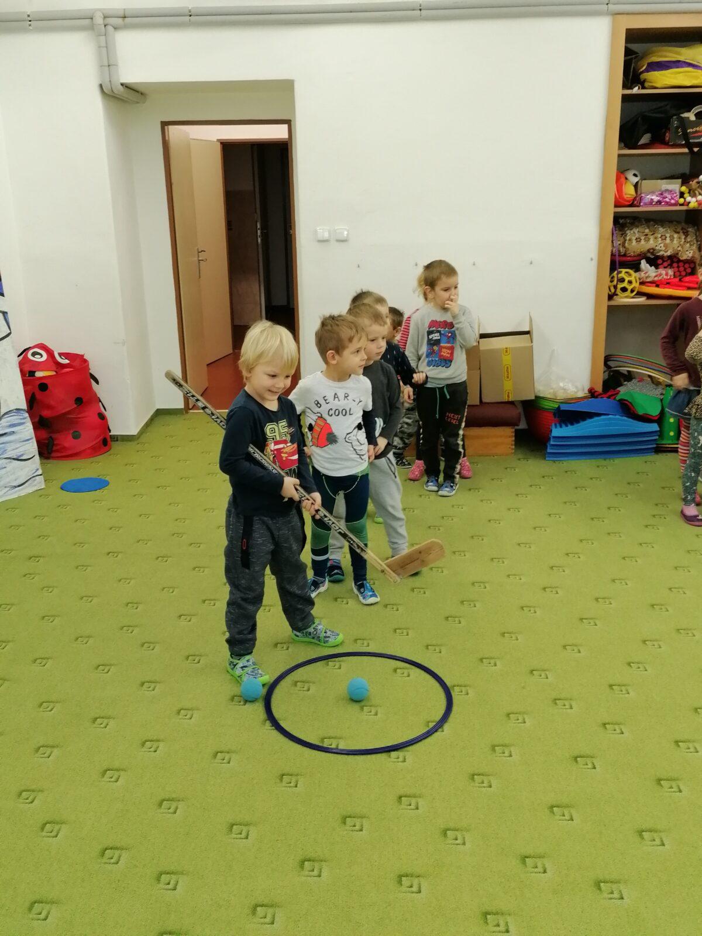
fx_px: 946
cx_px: 351
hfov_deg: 40.7
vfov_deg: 52.6
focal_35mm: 35
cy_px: 468
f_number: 1.8
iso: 160
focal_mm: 4.75
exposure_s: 1/50
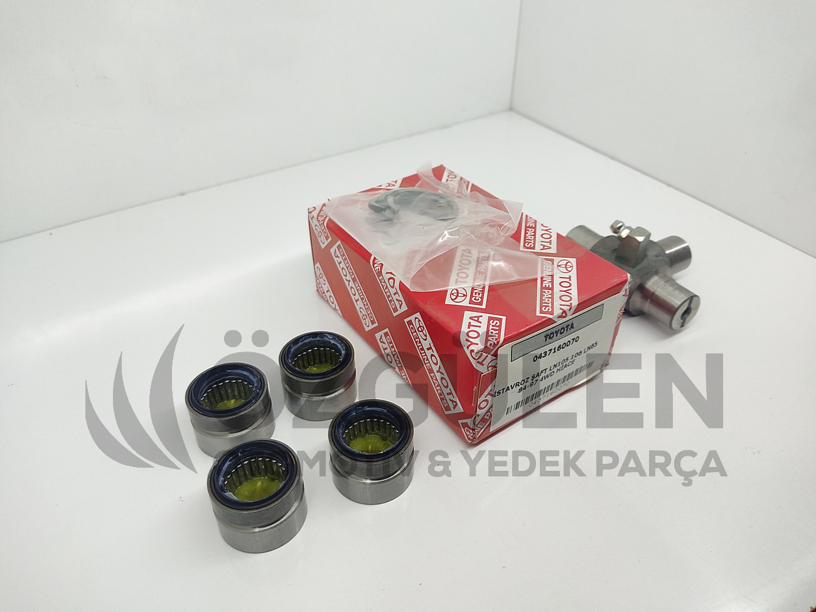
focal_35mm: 26
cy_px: 306
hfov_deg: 67.3
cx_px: 408
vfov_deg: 53.1
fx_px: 613
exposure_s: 1/100
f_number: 1.79
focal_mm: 4.74
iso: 147
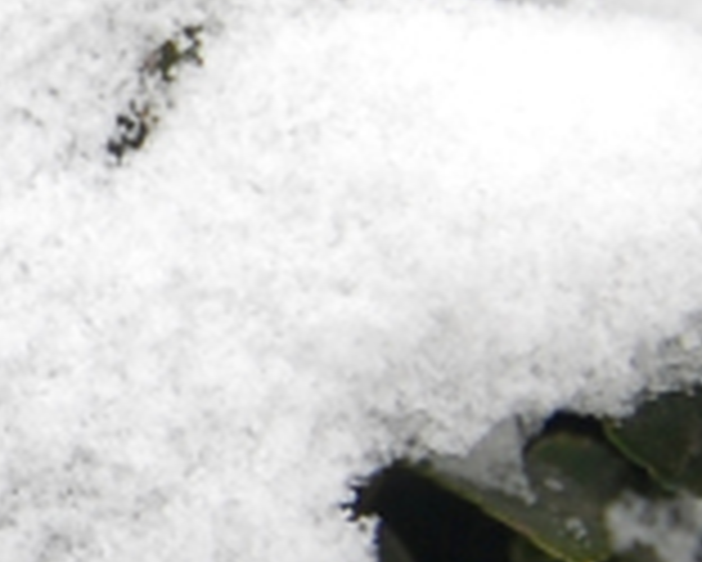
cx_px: -297
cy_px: 290
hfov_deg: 8.5
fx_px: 4615
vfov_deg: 7.0
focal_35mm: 222
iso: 250
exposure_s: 1/60
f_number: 8
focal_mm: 24
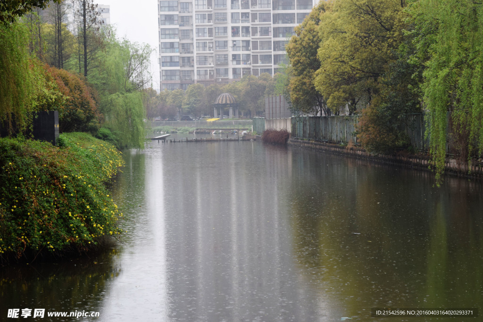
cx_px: 242
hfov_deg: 24.6
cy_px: 161
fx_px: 1107
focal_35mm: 82
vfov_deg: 16.6
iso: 400
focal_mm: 55
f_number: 5.6
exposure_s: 1/125
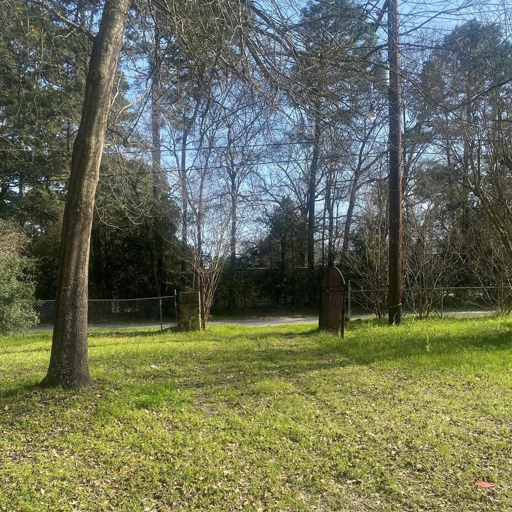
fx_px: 519
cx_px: 254
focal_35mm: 31
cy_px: 331
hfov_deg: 52.5
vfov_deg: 51.8
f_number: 1.8
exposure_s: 1/871
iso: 32
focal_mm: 4.25
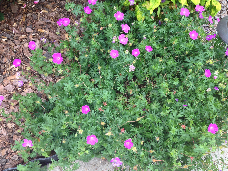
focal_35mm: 35
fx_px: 231
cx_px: 114
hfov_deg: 52.6
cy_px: 86
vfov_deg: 40.7
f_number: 2.4
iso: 64
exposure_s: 1/60
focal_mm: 4.28
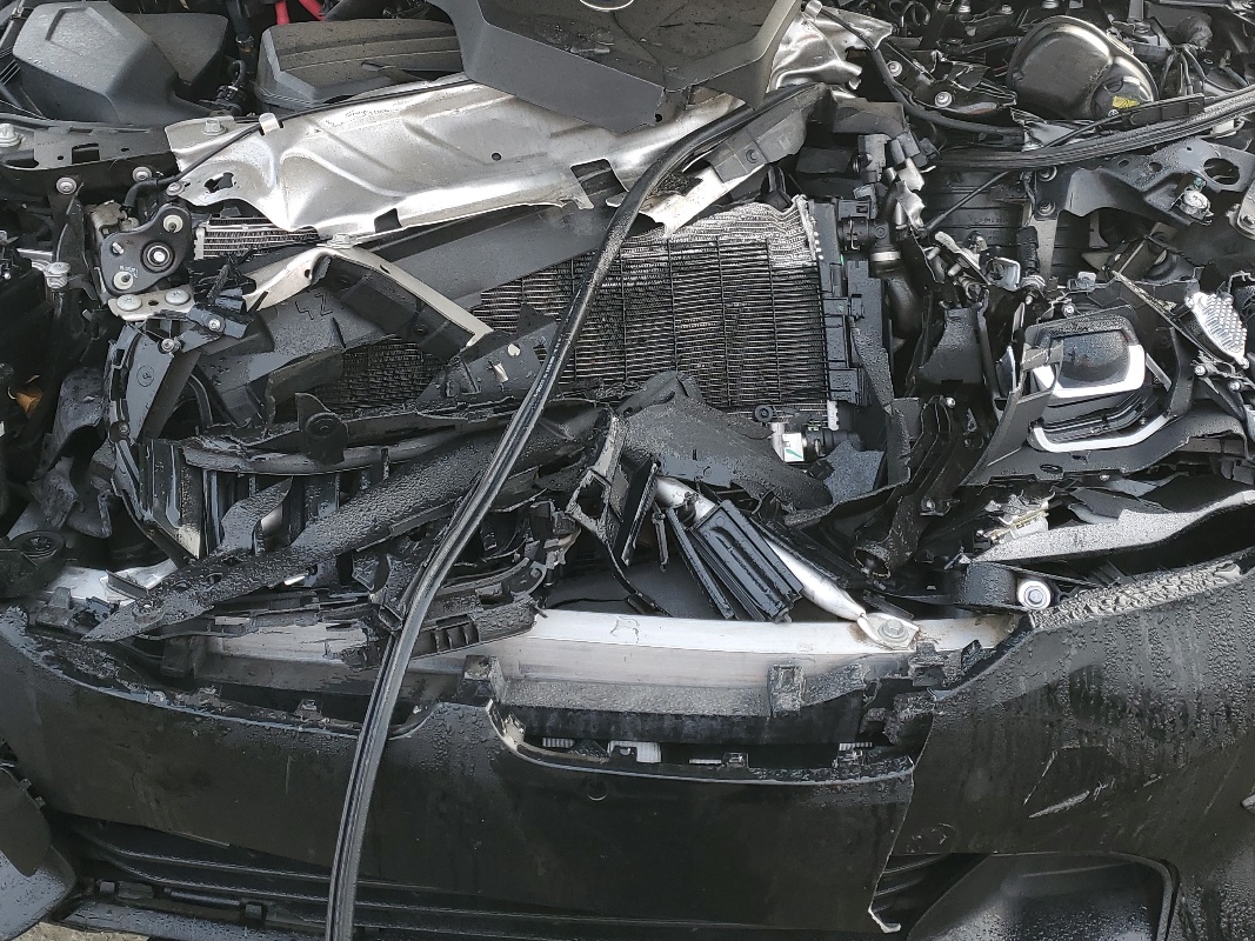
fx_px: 1414
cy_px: 247
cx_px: 572
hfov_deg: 47.8
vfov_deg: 36.1
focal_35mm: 39
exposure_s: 1/156
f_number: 1.5
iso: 50
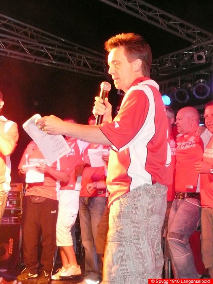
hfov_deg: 23.7
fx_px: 509
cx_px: 106
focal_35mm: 62
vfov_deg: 31.2
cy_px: 142
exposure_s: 1/30
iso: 640
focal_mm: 10.2
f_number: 4.5
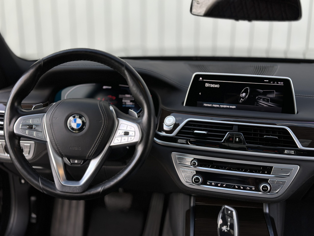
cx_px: 157
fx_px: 435
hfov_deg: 39.7
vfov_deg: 30.3
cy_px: 118
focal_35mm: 48
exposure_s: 1/668
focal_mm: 6.86
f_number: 1.78
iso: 80
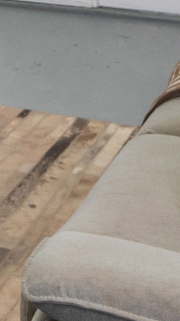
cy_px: -217
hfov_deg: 10.0
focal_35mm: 115
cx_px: -143
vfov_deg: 16.3
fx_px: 976
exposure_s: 1/30
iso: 320
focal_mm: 14
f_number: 6.3
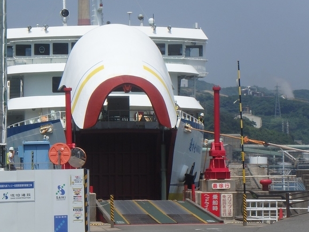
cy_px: 149
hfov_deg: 13.6
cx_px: 132
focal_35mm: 145
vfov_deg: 10.2
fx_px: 1294
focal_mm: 18.7
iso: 125
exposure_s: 1/400
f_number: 9.7
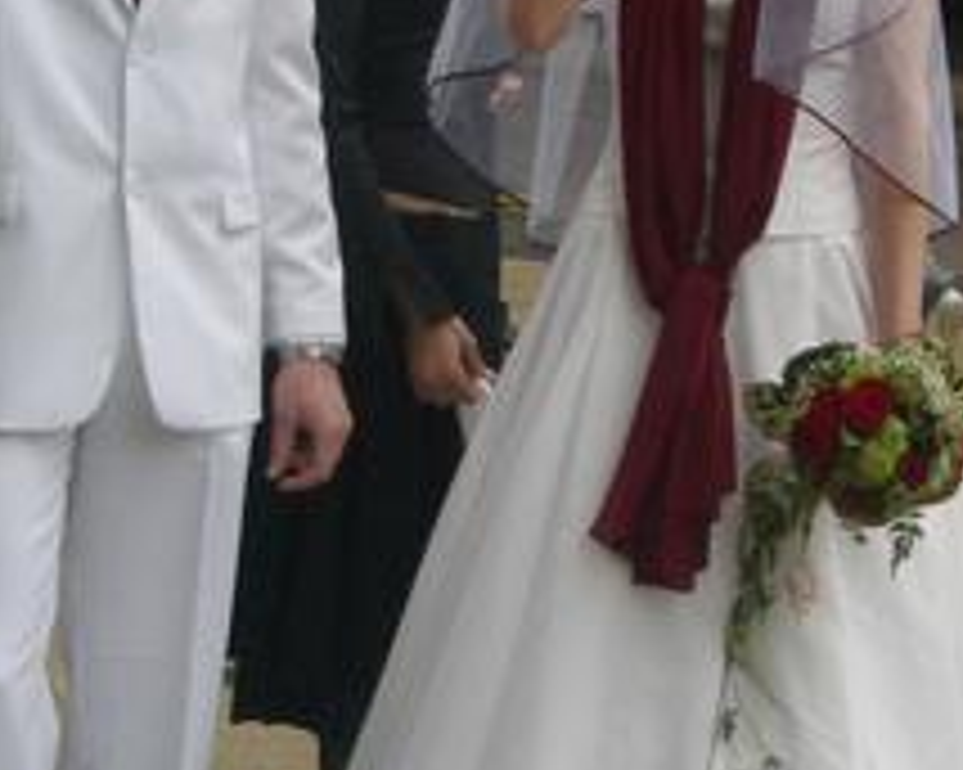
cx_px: 558
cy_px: 410
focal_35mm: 102
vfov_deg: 15.1
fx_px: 2906
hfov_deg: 18.8
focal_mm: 5.8
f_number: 2.6
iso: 50
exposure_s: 1/200
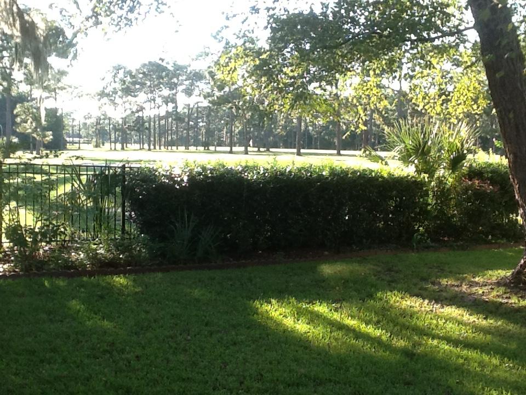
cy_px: 198
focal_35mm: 44
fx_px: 669
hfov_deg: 42.9
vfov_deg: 32.9
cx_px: 263
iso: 40
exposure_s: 1/152
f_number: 2.4
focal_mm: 2.03
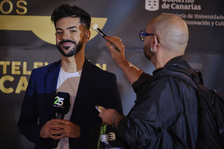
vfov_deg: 9.0
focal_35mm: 153
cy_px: 74
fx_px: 952
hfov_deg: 13.4
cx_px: 112
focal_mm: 102.2
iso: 3200
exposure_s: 1/320
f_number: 2.8
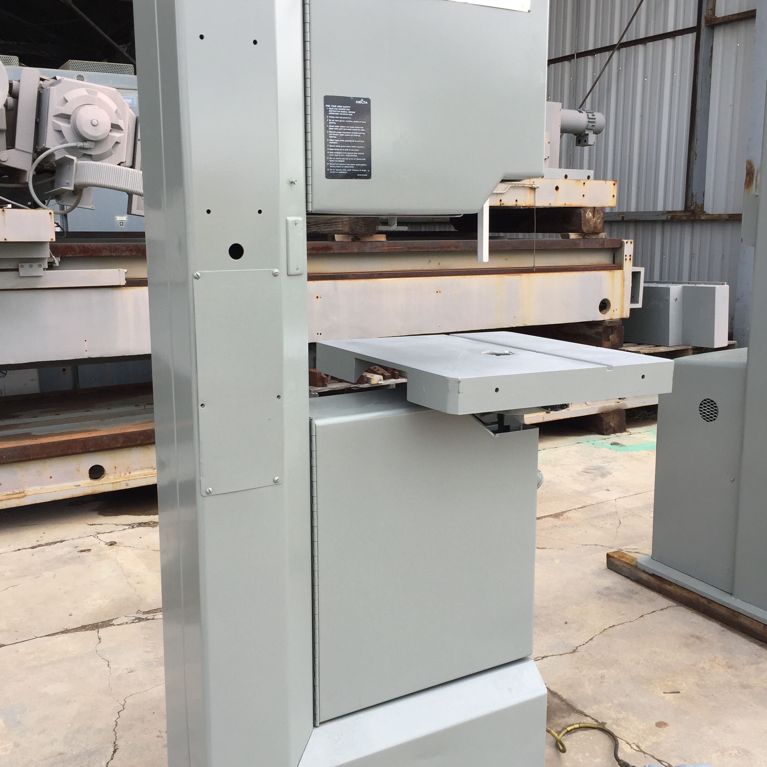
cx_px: 376
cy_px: 384
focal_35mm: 35
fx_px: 877
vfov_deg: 47.2
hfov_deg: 47.2
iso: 32
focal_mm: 4.15
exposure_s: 1/694
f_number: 2.2
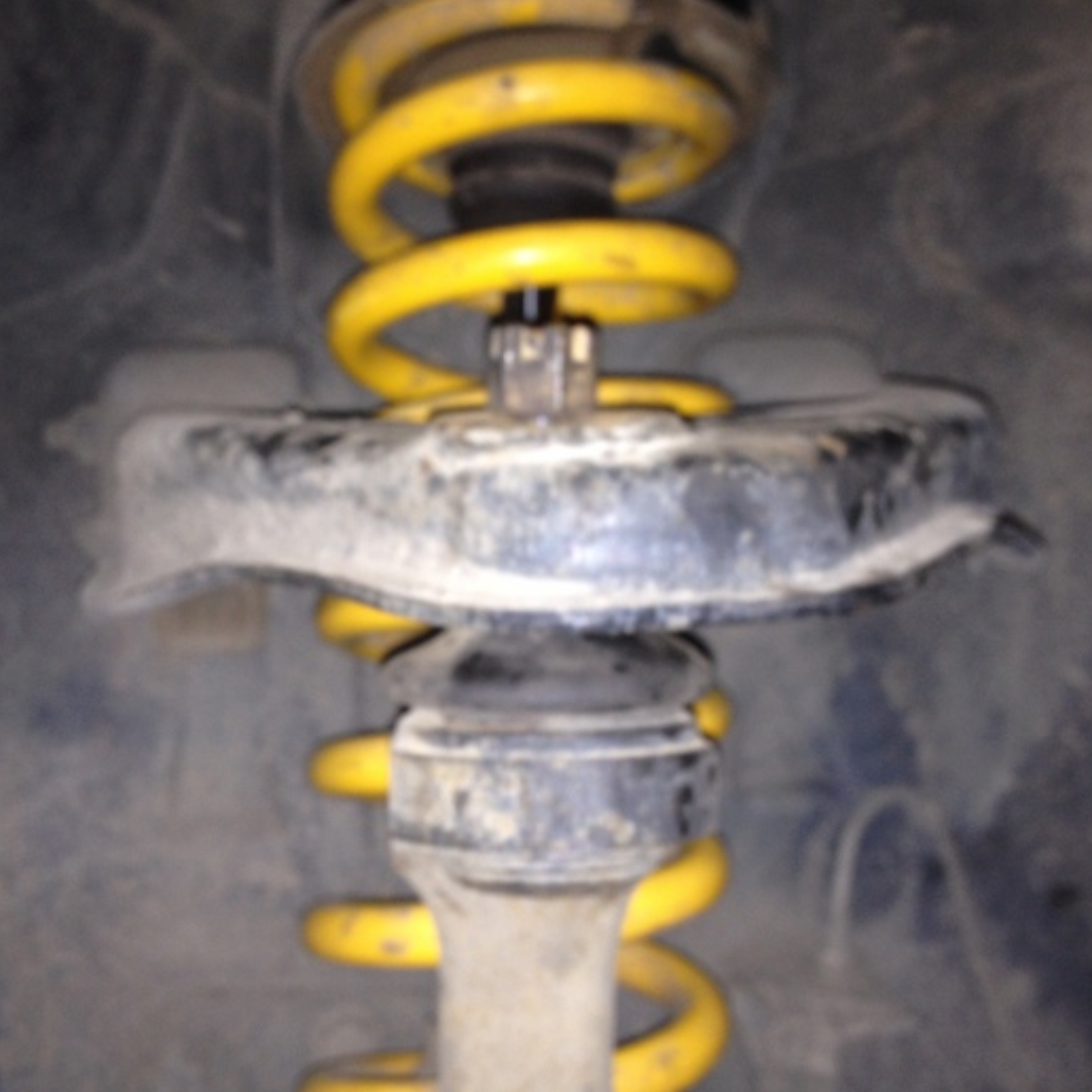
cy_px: 545
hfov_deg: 40.0
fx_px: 1499
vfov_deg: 40.0
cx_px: 535
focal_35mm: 42
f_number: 2.4
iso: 100
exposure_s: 1/16
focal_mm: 4.28
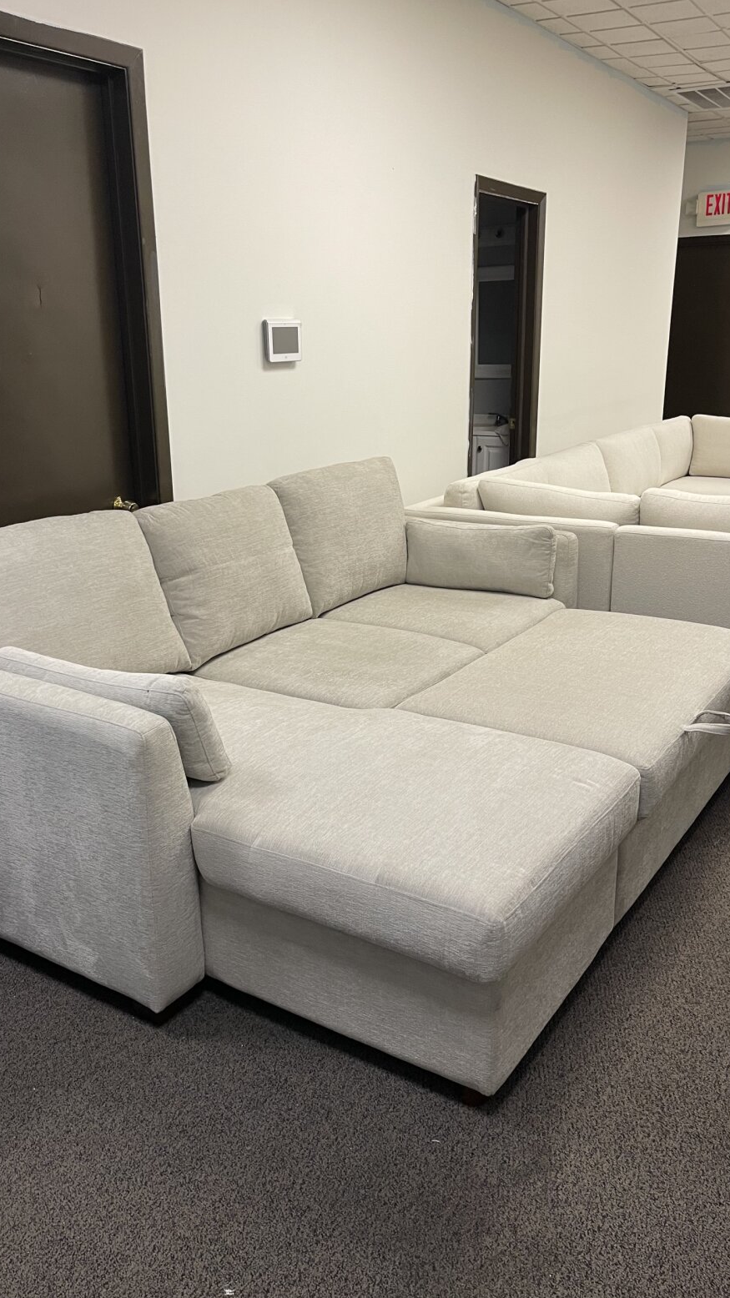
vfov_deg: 67.9
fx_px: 964
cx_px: 348
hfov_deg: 41.5
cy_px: 640
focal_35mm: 28
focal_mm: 5.1
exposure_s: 1/63
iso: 125
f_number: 1.6
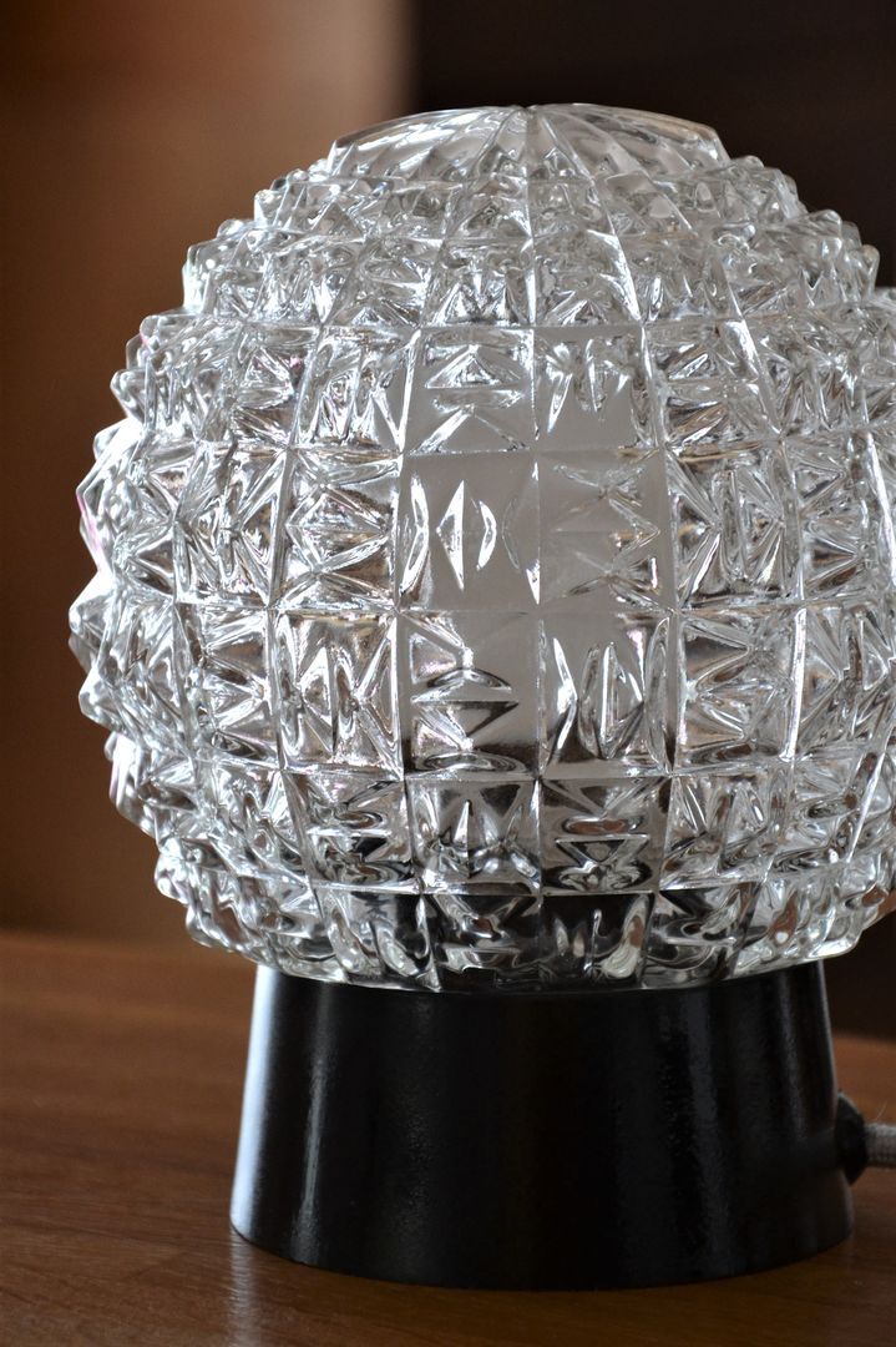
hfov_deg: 8.7
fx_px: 5885
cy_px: 674
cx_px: 448
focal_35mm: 158
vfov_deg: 13.0
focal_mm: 105
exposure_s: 1/125
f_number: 5.6
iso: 1100
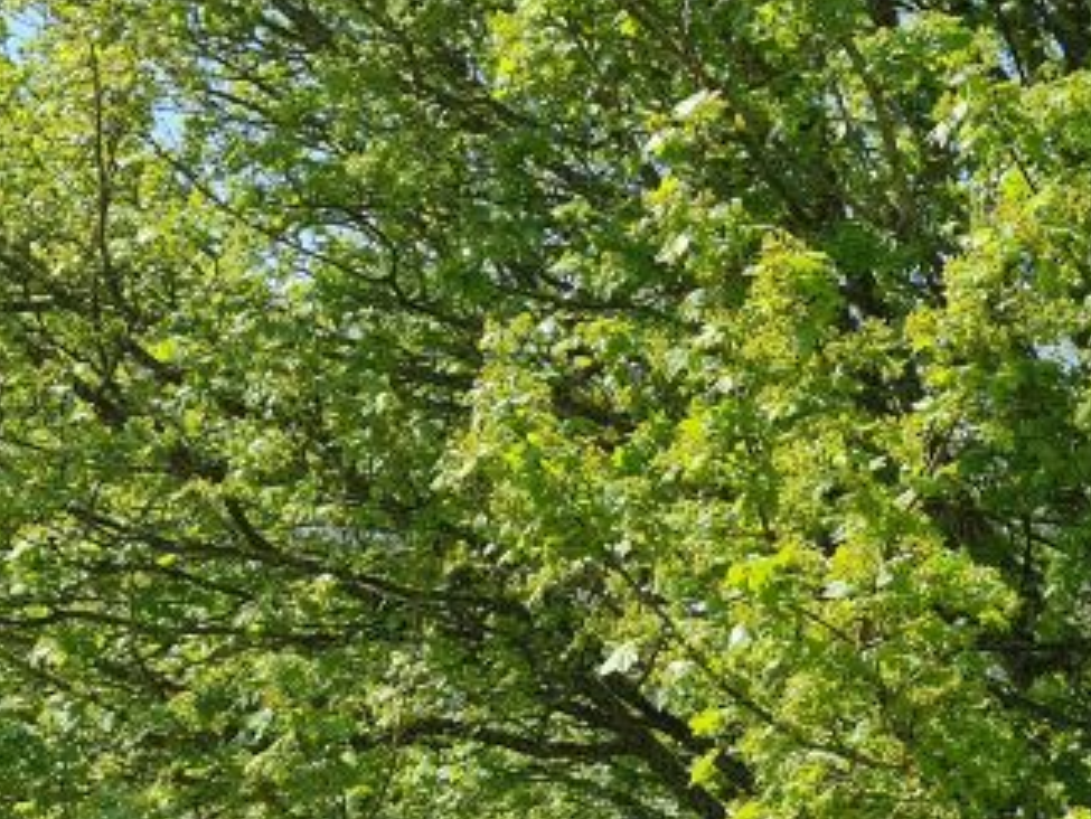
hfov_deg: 24.6
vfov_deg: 19.1
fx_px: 2428
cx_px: 974
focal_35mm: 77
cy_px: 389
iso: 50
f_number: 1.8
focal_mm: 7
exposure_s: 1/634
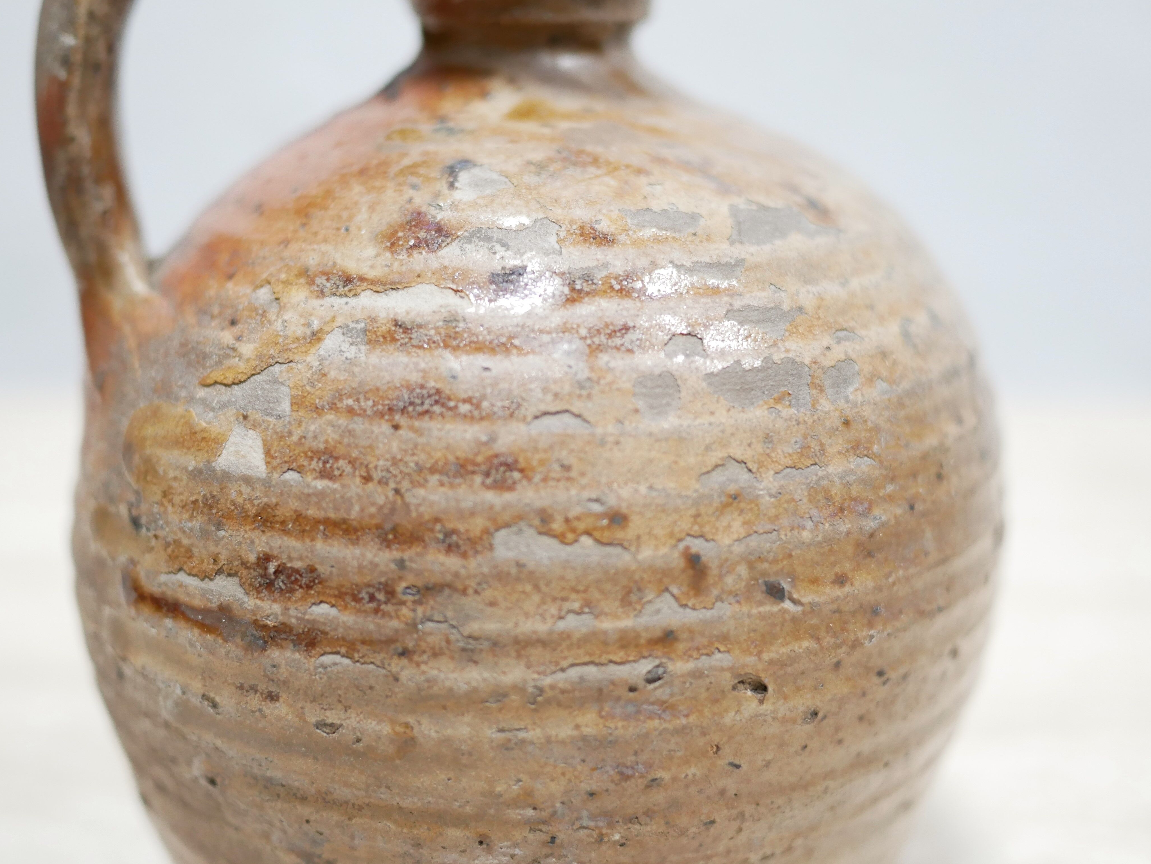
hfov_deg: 42.0
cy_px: 417
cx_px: 547
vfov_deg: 32.2
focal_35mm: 45
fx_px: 1497
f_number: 1.7
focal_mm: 20
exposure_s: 1/60
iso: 640
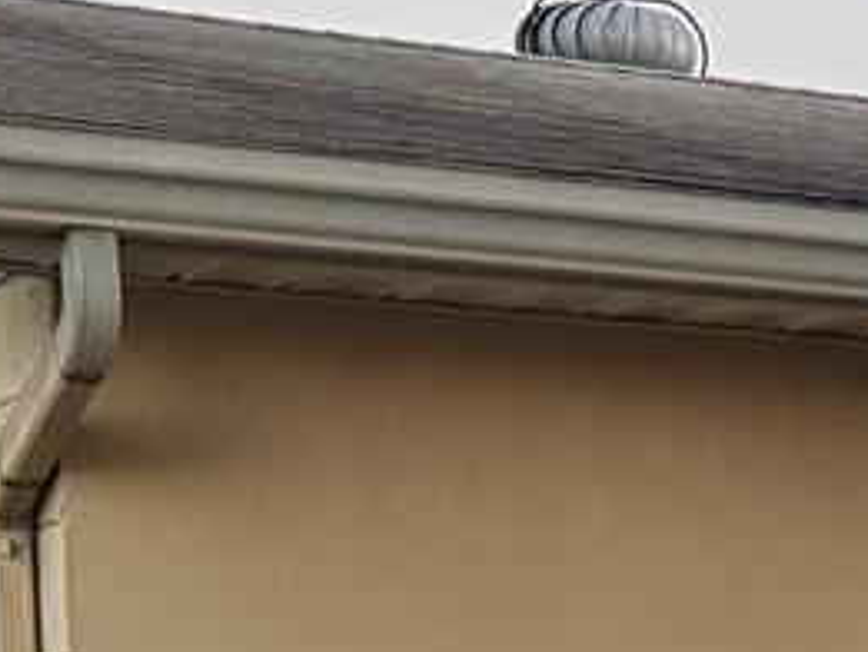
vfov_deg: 9.8
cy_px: 1018
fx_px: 3688
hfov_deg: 10.4
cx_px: 2454
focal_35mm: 147
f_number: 1.78
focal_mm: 6.76
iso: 500
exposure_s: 1/60
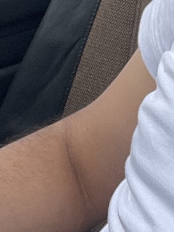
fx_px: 1040
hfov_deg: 9.0
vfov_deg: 11.7
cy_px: -194
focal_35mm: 155
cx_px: 348
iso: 25
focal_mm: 2.71
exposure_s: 1/413
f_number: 2.2
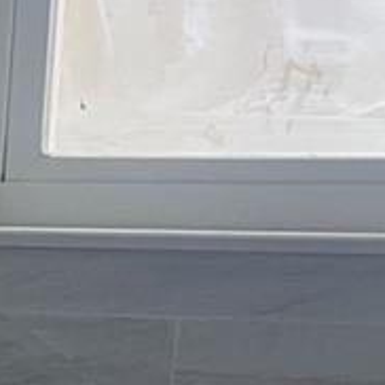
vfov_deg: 11.2
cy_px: 677
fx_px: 1837
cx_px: -389
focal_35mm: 146
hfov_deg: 10.9
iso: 320
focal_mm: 5.1
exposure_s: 1/60
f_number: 1.6
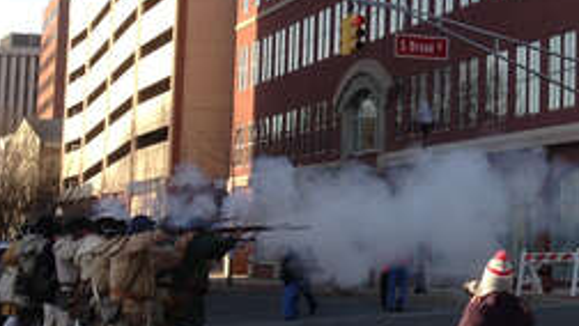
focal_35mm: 114
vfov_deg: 10.6
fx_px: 1751
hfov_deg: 18.0
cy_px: 30
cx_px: 653
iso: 50
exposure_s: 1/602
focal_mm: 4.13
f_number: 2.4
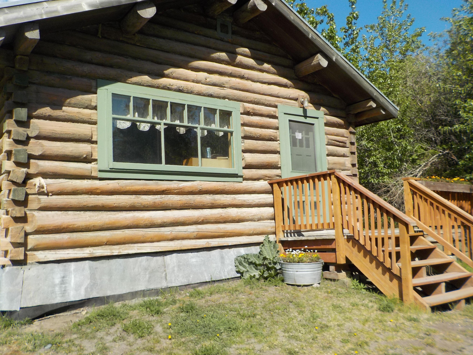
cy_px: 178
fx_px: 410
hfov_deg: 60.0
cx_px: 236
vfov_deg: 46.8
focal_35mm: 30
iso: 125
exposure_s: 1/1250
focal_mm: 4.1
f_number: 3.3
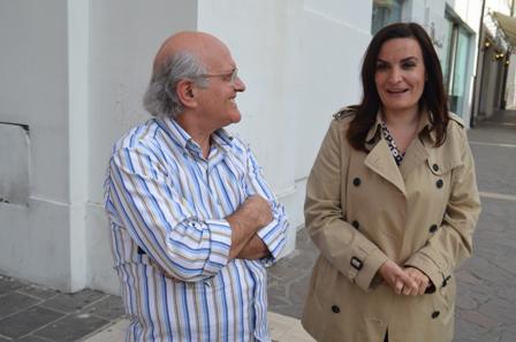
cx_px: 258
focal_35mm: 38
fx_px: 537
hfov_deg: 51.4
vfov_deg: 35.4
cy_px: 171
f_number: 8
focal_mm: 25
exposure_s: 1/250
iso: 125
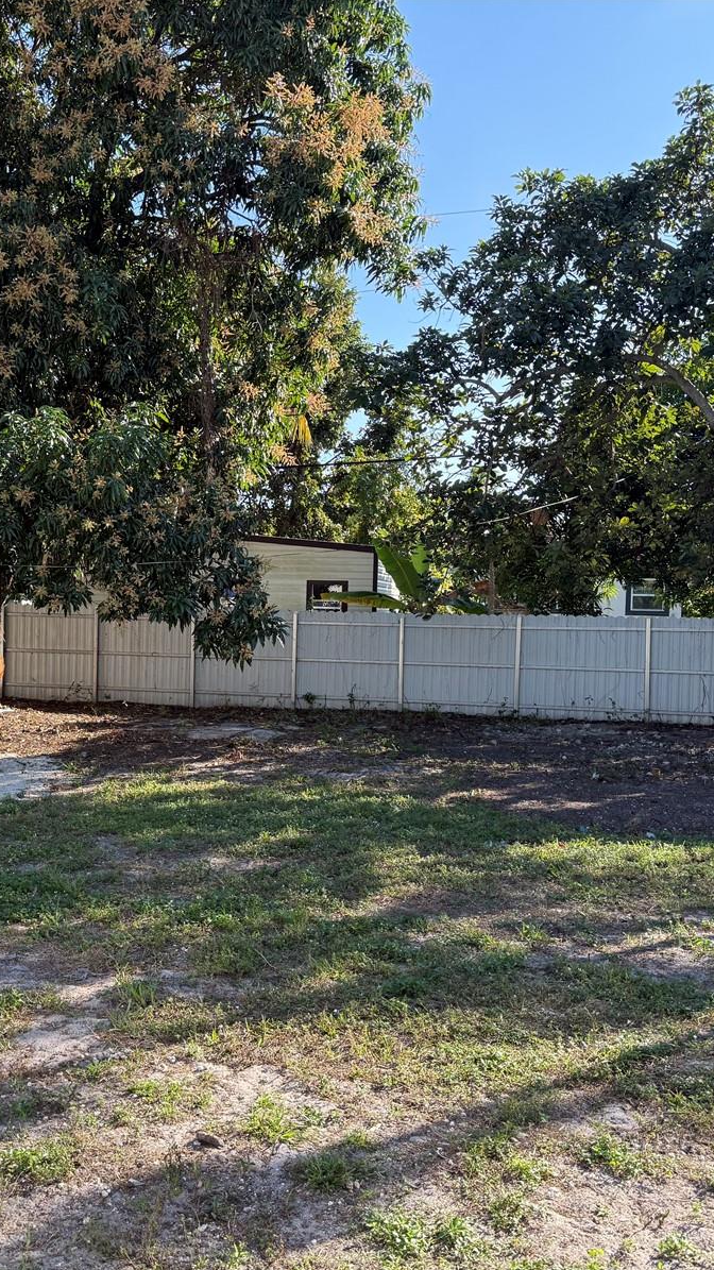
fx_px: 1178
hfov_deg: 33.1
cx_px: 178
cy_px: 636
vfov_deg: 56.6
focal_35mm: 35
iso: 100
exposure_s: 1/1139
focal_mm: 6.76
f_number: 1.78
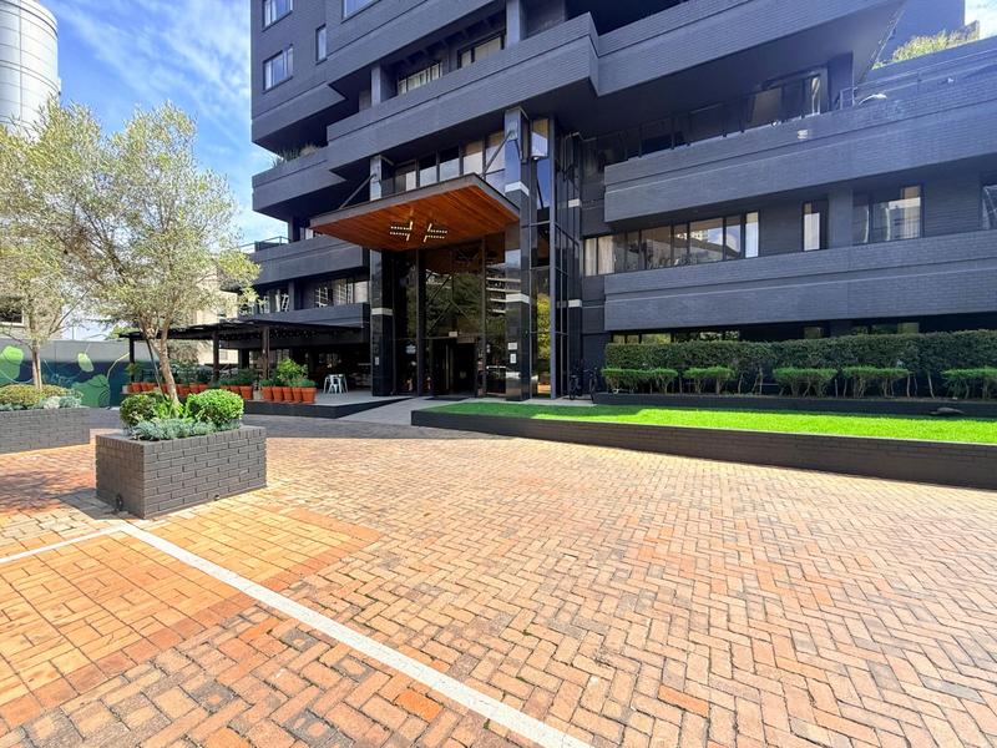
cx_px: 498
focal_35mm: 14
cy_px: 374
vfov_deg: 85.7
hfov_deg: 102.1
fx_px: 403
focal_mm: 2.22
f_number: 2.2
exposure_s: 1/686
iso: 50
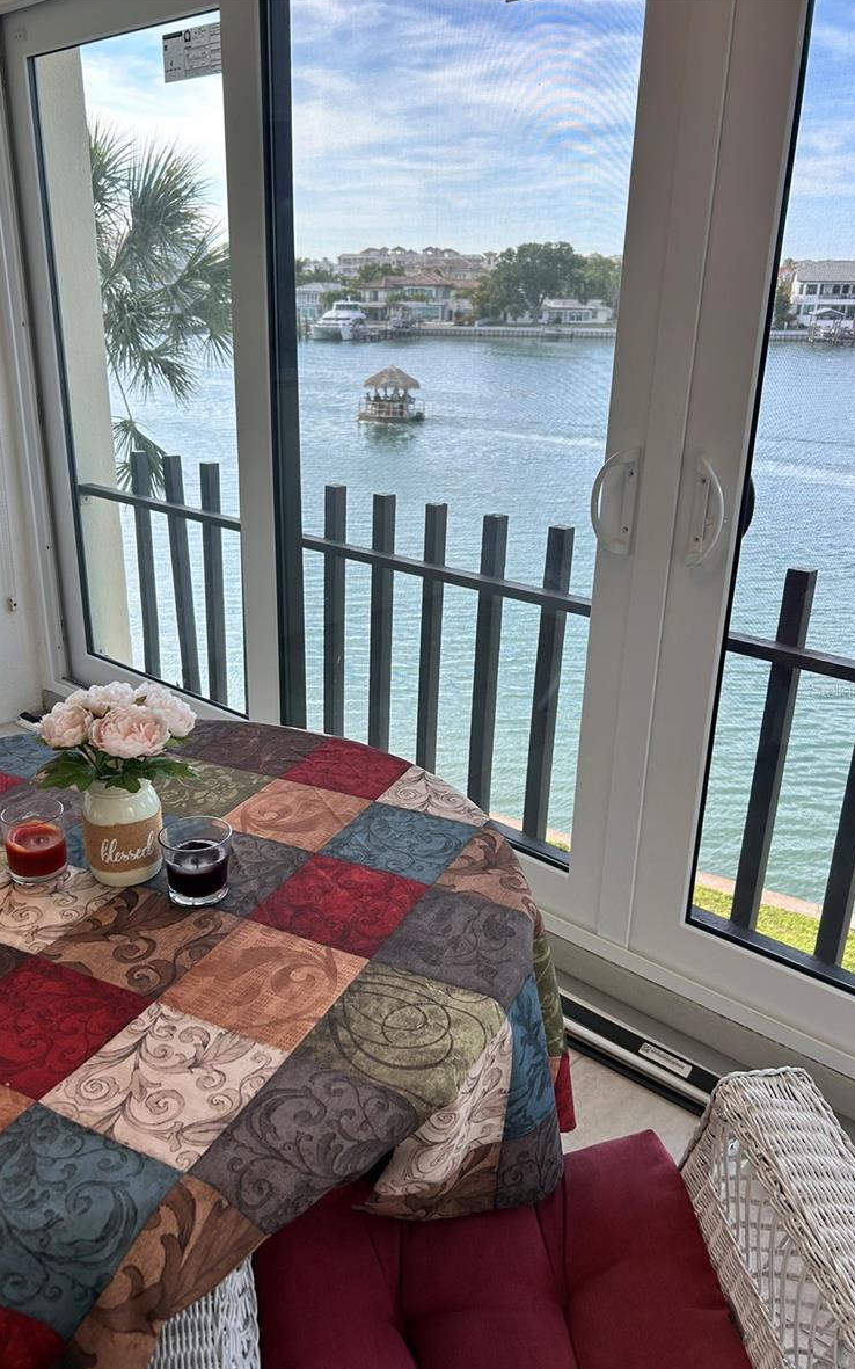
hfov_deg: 44.4
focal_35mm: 28
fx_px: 1044
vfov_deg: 66.5
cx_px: 372
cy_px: 690
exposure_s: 1/421
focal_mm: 5.7
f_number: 1.5
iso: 50
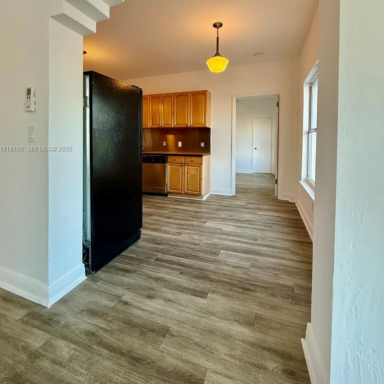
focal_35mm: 17
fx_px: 213
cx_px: 188
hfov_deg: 84.0
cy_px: 149
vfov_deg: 82.7
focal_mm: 2.22
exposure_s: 1/120
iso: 400
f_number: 2.2
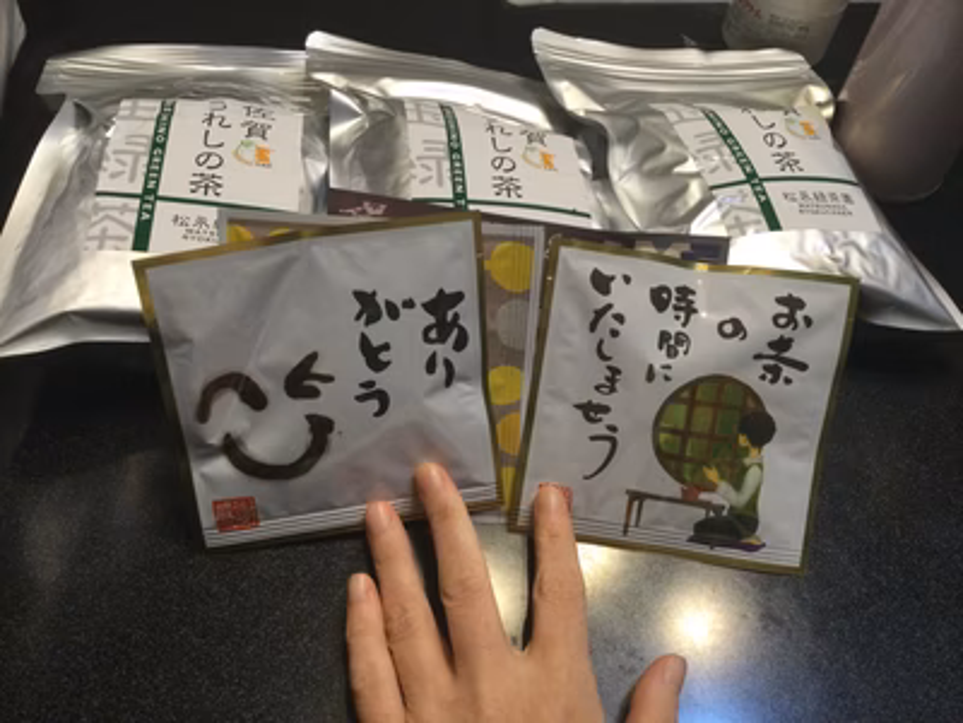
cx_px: 482
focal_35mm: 31
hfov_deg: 58.4
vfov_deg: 45.4
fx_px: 862
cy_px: 362
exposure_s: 1/30
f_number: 2.4
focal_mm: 3.3
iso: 100
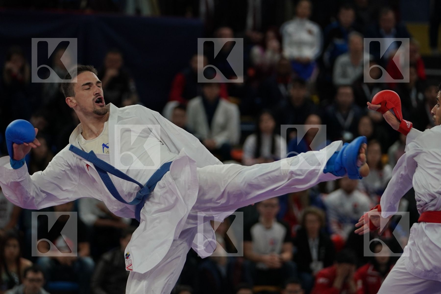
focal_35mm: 246
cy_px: 147
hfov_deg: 8.4
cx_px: 220
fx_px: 3013
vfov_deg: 5.6
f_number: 2.8
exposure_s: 1/1000
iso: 1000
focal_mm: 164
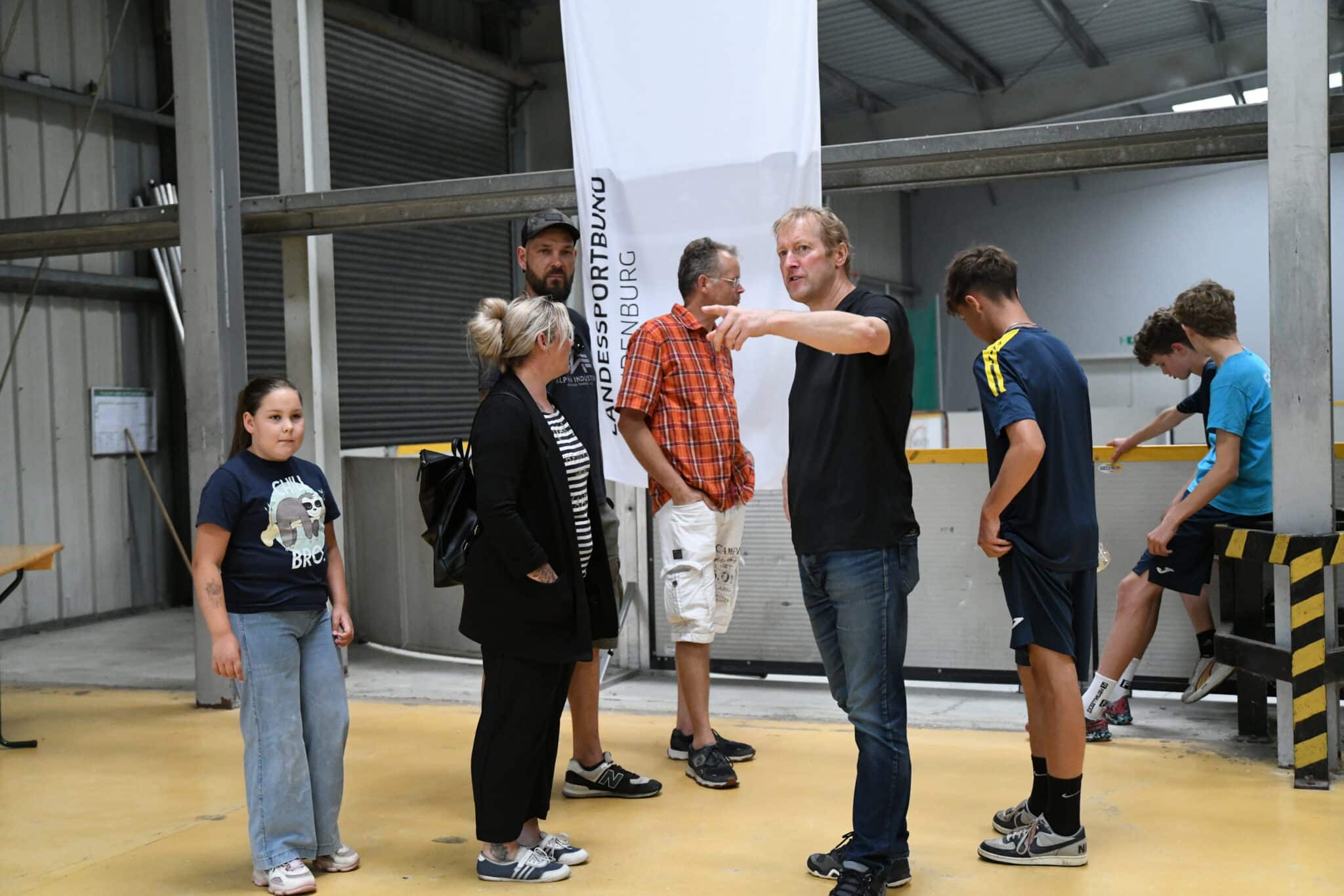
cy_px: 448
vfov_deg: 29.9
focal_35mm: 45
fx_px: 1680
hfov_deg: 43.6
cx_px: 672
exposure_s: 1/1250
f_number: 2.8
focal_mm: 45
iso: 8000
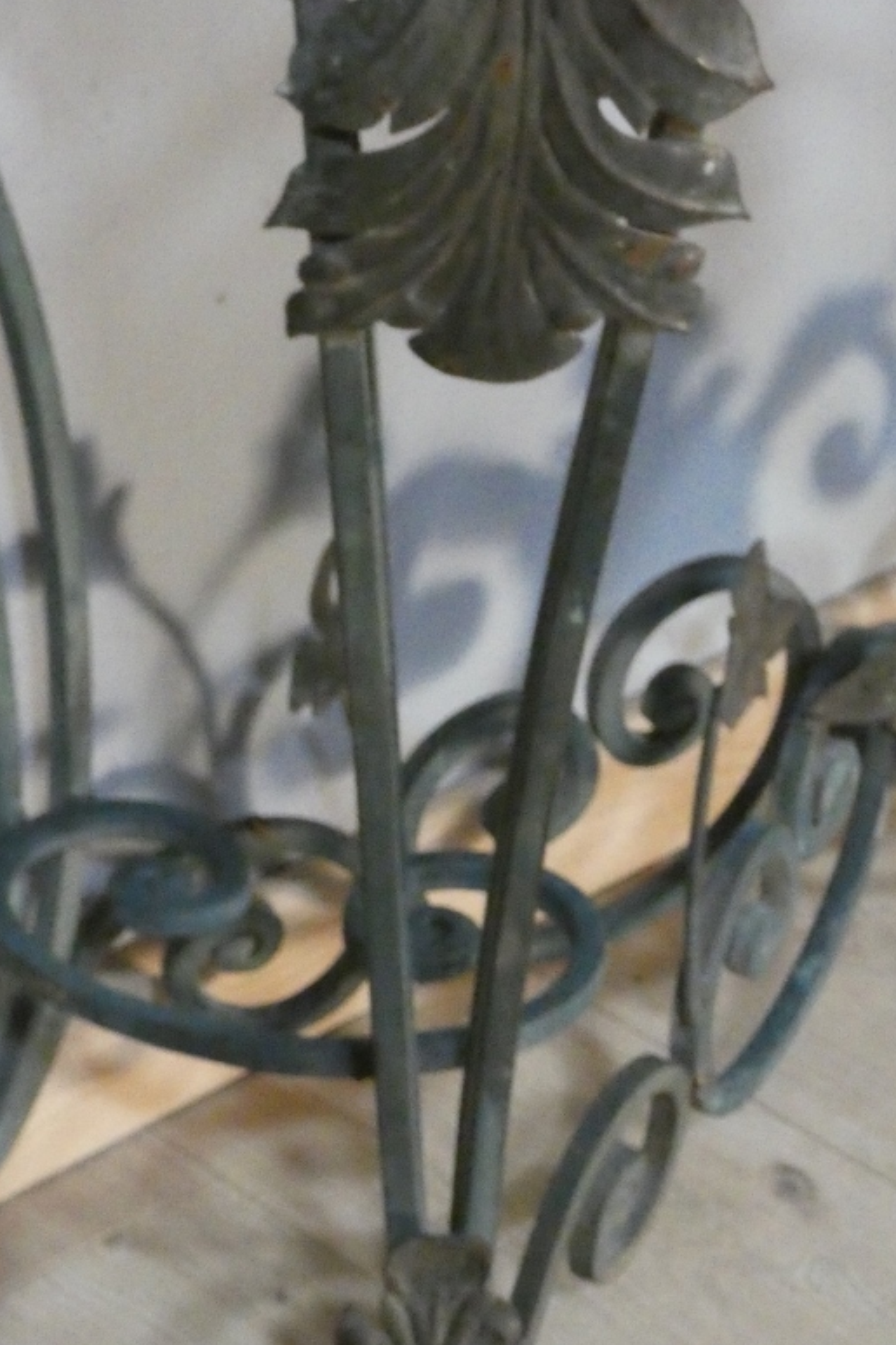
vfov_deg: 16.5
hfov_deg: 11.0
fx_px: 4631
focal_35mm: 124
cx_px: 350
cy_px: 884
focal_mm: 16
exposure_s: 1/100
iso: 3200
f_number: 4.7
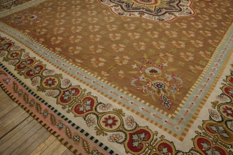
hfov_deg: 67.4
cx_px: 116
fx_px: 175
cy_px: 78
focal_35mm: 27
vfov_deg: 47.9
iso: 640
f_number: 4
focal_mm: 18
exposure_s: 1/60
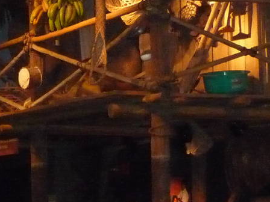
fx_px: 1115
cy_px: 139
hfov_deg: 13.5
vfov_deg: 10.4
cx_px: -48
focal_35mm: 143
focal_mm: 6.7
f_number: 3.9
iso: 1000
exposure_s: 1/30
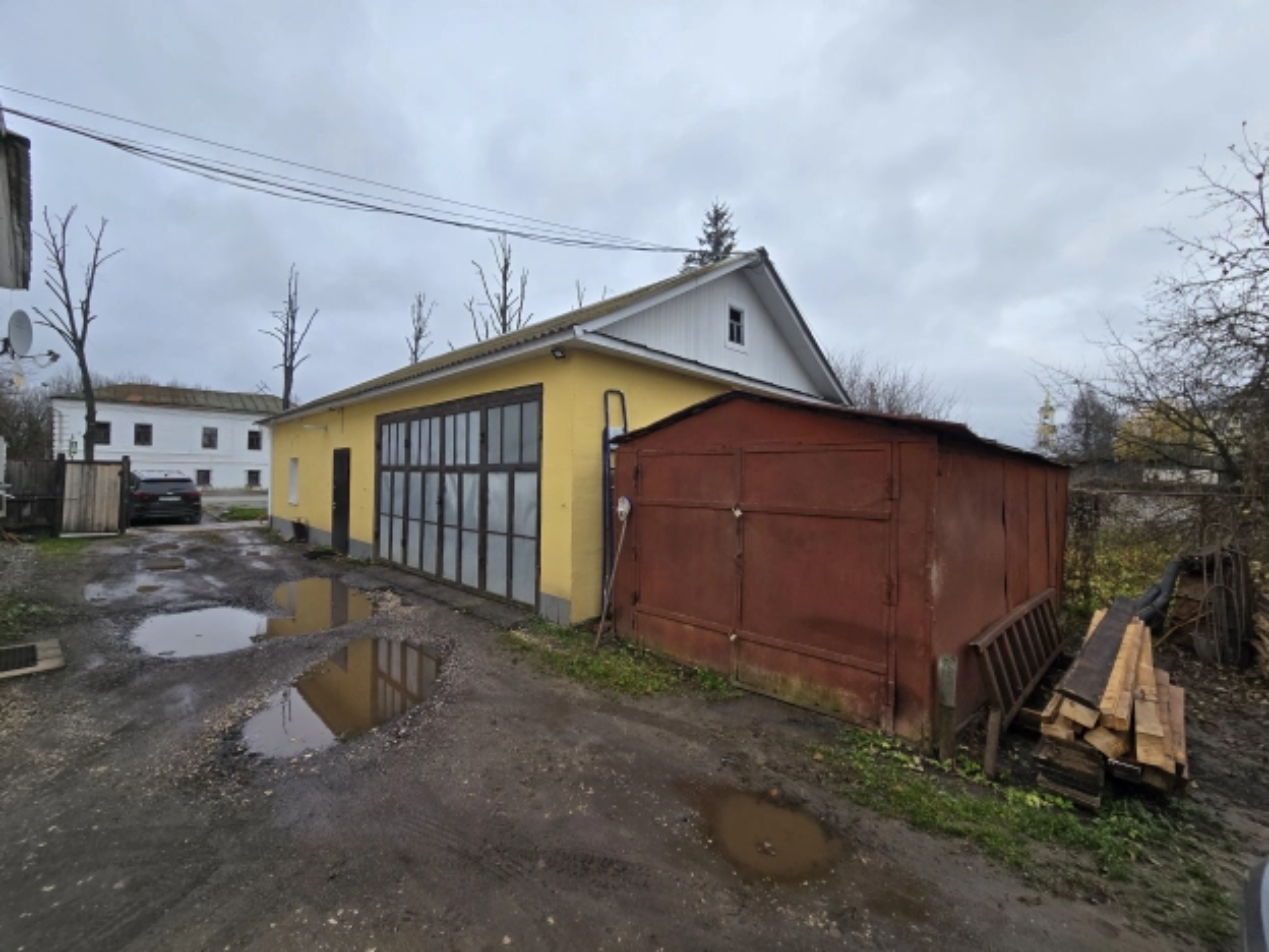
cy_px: 476
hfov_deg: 106.2
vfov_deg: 89.9
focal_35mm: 13
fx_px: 477
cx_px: 634
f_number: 2.2
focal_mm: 2.2
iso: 50
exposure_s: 1/380
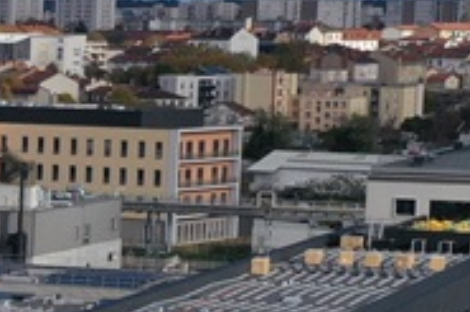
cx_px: -607
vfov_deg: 7.0
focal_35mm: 194
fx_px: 2530
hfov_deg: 9.6
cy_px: 392
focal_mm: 10.26
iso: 100
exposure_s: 1/640
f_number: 6.3
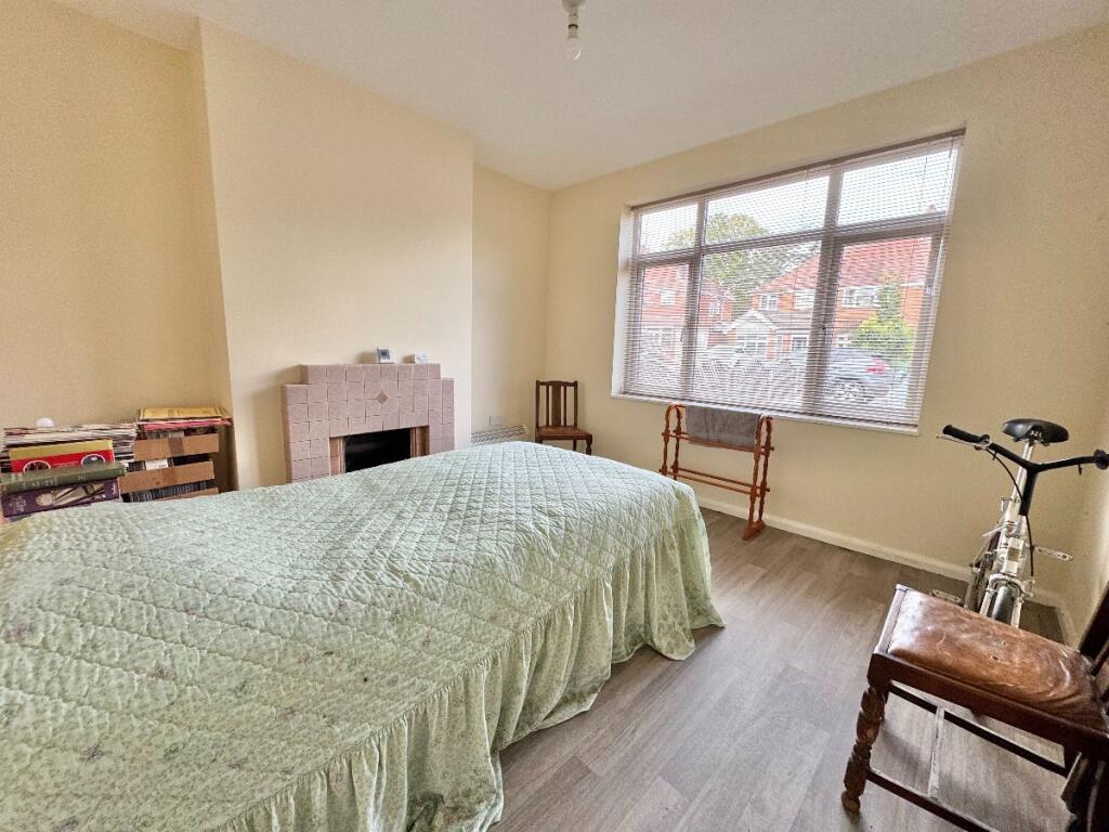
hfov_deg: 102.1
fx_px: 449
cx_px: 554
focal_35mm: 14
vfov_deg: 85.7
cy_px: 416
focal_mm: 2.22
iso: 80
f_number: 2.2
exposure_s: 1/99
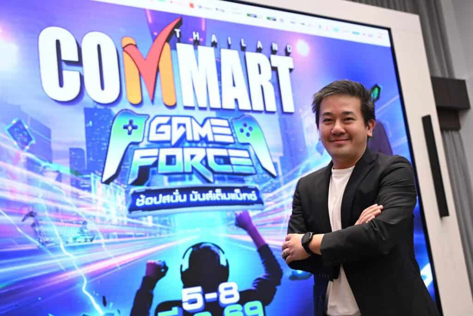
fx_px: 552
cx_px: 236
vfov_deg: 31.9
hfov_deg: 46.4
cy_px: 158
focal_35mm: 42
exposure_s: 1/250
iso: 2500
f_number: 4
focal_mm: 42
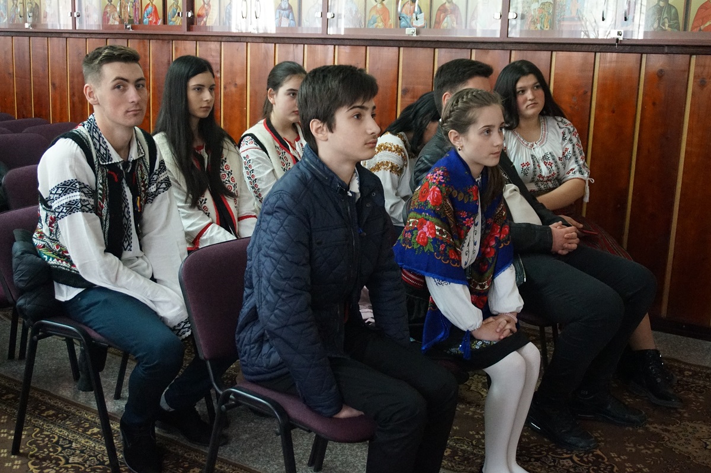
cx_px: 356
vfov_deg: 33.0
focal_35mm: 40
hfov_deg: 48.0
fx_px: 799
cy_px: 236
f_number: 4.5
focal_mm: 27
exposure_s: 1/25
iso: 3200
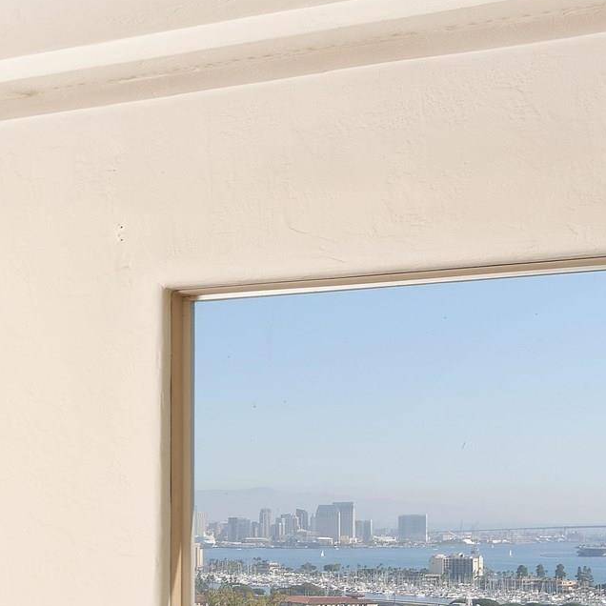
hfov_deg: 19.0
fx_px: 1545
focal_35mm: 78
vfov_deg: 21.7
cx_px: -352
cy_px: 543
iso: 100
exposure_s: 1/250
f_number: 6.3
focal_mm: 19
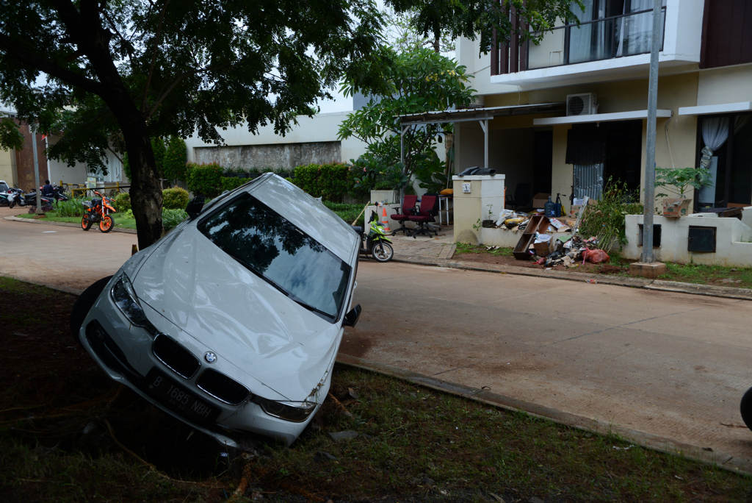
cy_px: 252
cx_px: 376
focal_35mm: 35
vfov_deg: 37.9
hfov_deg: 54.4
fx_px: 731
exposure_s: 1/640
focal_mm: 35
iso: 500
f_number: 8
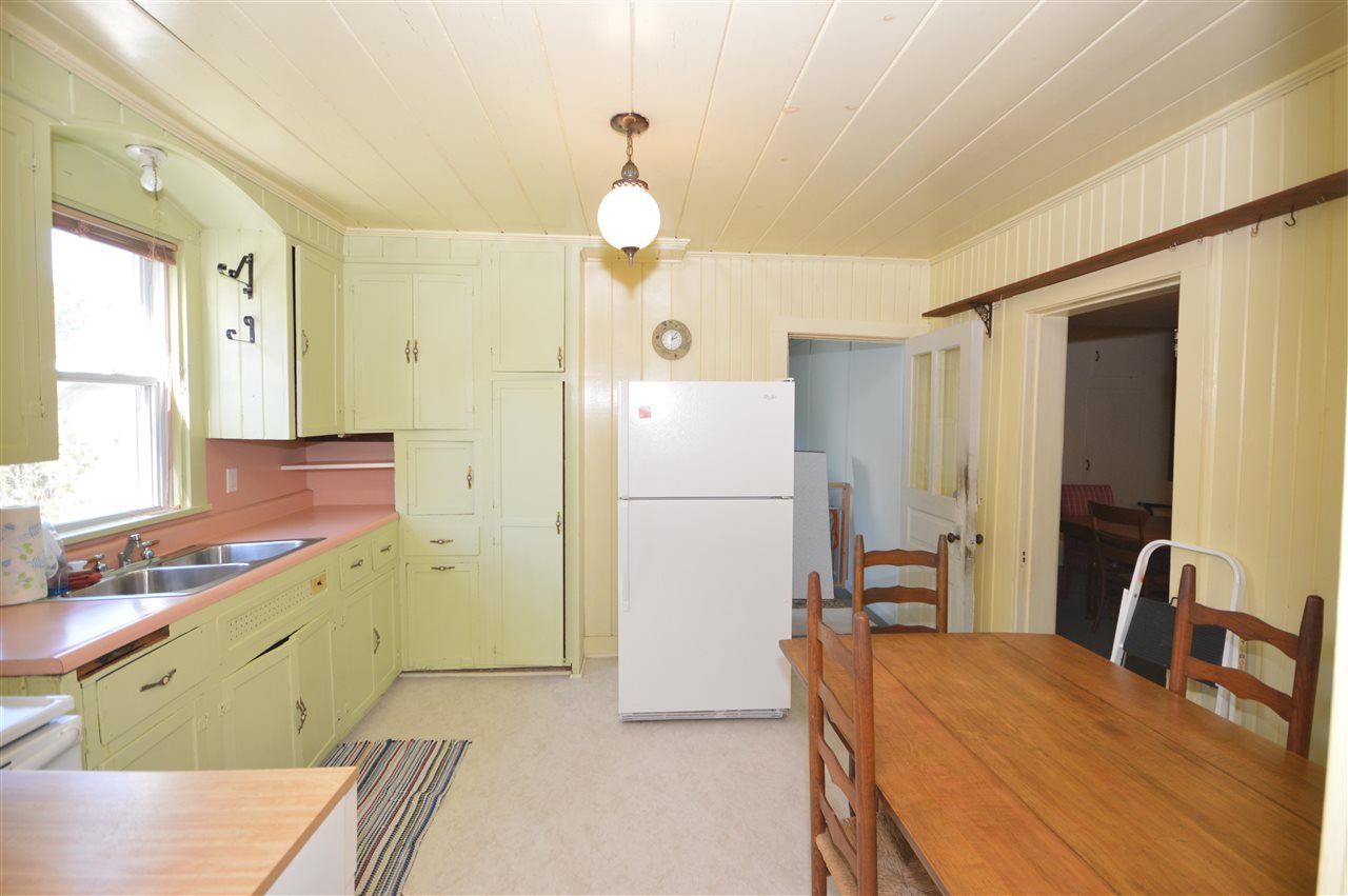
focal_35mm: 16
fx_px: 617
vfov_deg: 72.0
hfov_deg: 95.0
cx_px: 674
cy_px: 448
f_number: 4.2
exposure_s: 1/60
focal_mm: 11
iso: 450
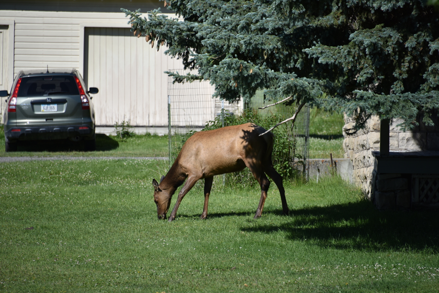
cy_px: 146
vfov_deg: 4.6
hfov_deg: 6.9
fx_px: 3659
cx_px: 220
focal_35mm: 300
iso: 125
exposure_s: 1/640
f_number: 5.6
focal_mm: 300
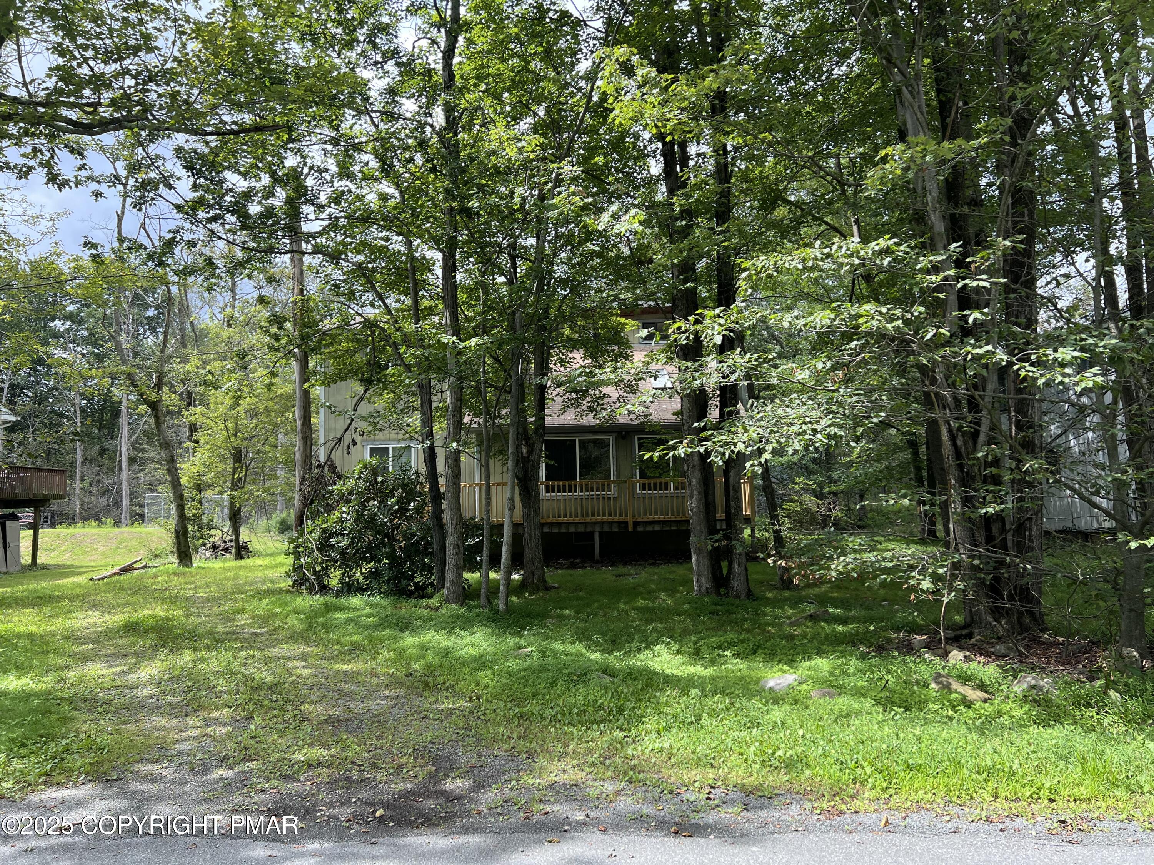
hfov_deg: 67.3
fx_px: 867
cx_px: 577
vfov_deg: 53.1
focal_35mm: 26
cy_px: 432
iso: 50
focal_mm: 5.7
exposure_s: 1/846
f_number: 1.5
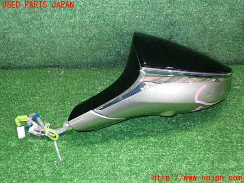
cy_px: 92
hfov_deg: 45.8
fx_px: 289
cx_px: 122
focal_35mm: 41
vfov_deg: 35.1
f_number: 8
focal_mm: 7.31
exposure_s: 1/4
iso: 800
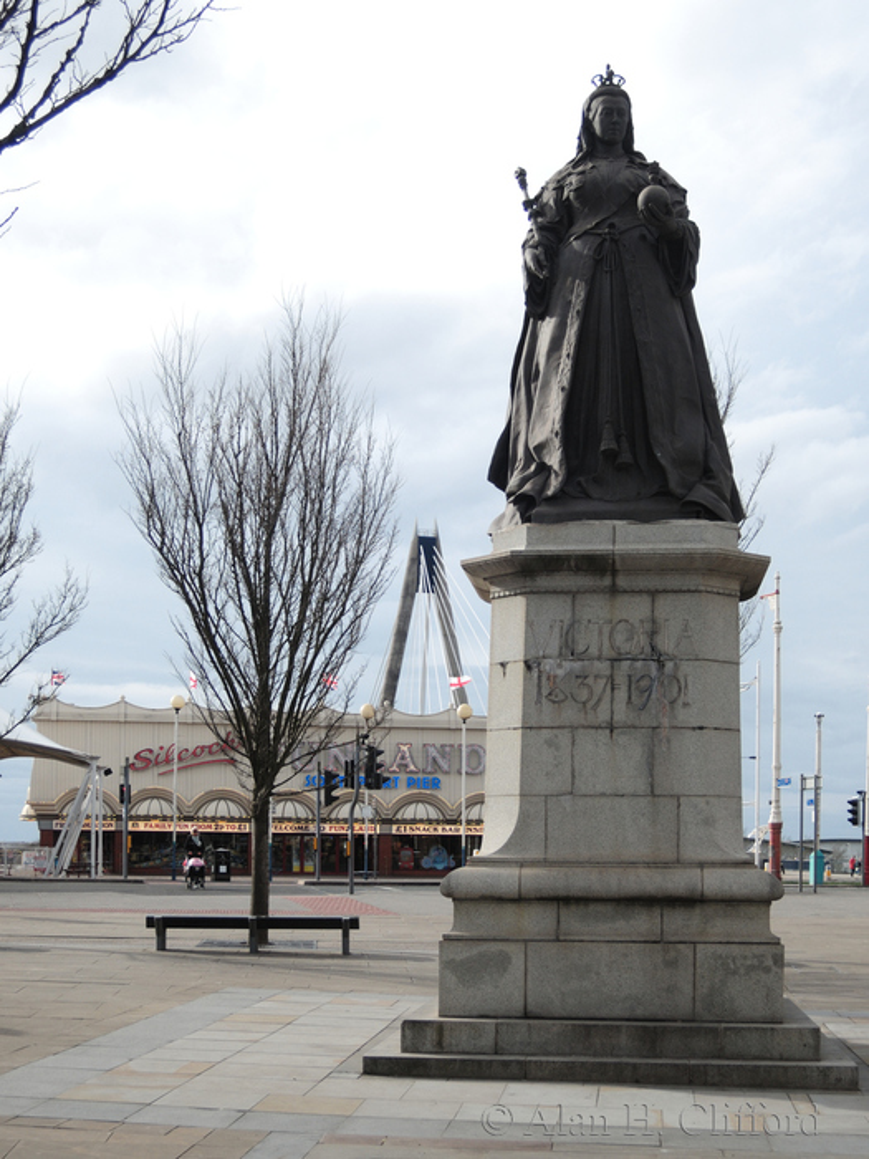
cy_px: 580
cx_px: 434
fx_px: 1674
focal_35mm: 50
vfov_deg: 38.2
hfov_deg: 29.1
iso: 100
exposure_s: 1/500
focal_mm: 10.7
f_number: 3.5
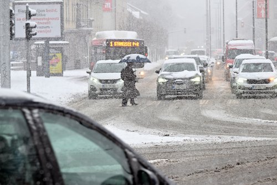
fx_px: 1538
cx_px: 138
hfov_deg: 10.3
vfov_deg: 6.9
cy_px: 92
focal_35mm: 200
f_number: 9
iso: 1000
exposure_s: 1/250
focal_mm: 200
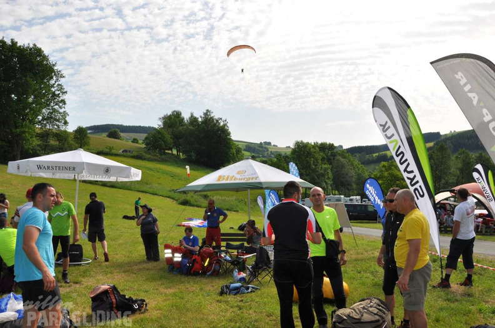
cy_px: 164
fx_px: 433
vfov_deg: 41.6
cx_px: 248
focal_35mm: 32
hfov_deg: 59.6
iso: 200
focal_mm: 21
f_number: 13
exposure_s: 1/200
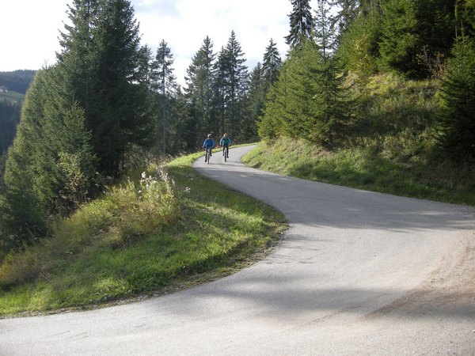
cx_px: 238
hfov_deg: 52.6
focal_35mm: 35
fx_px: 480
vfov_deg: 40.7
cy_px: 178
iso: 64
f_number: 2.7
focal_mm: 7.5
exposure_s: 1/380
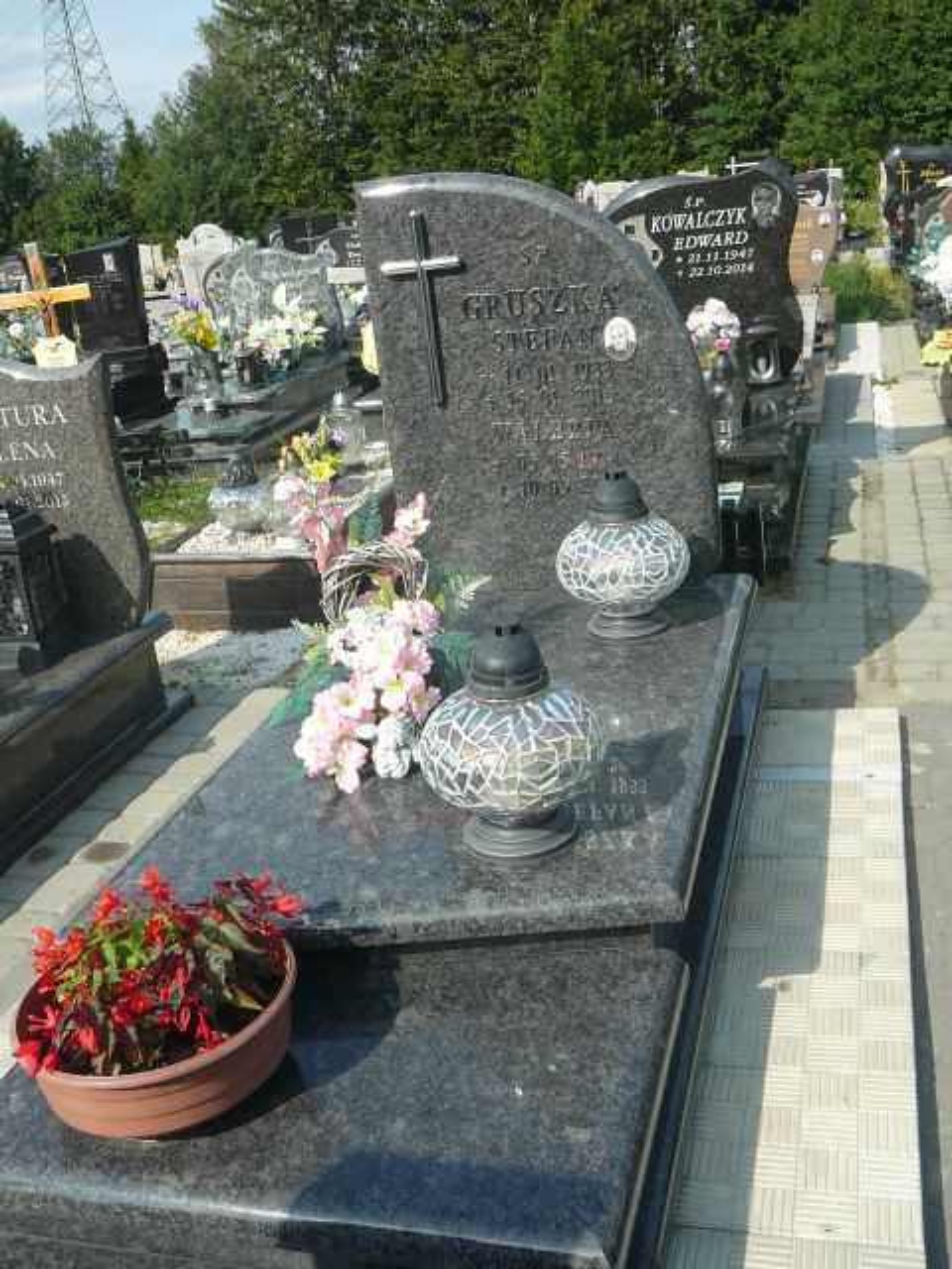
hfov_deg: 40.7
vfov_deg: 52.6
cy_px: 634
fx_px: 1283
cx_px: 476
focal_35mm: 35
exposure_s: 1/400
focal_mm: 5.2
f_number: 5
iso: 80
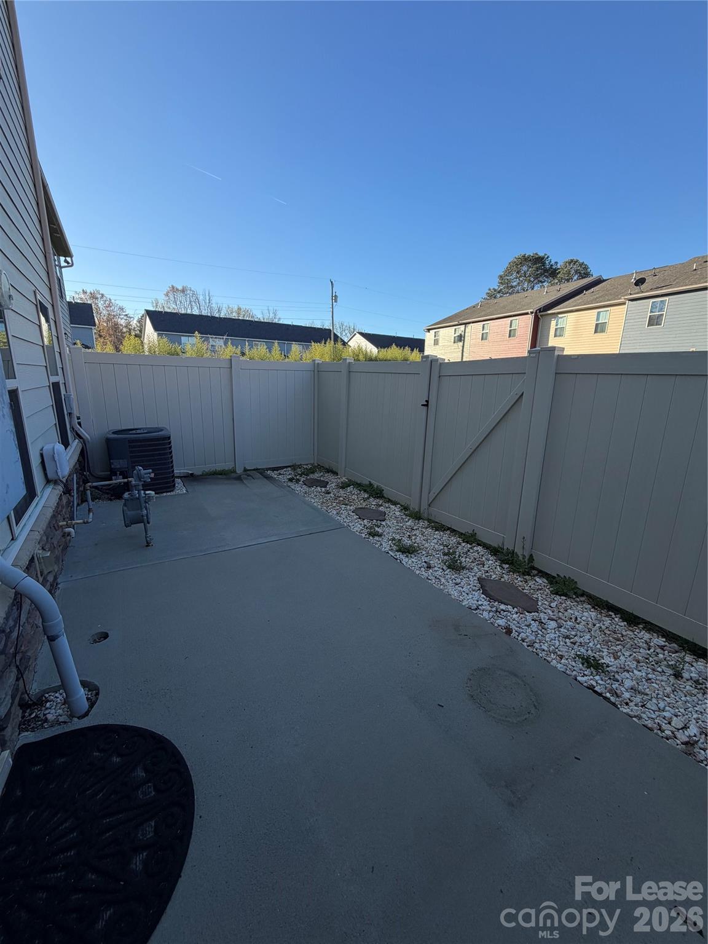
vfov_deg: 102.1
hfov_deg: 85.7
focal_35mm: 14
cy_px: 472
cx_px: 354
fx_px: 382
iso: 40
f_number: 2.2
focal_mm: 2.22
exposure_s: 1/672
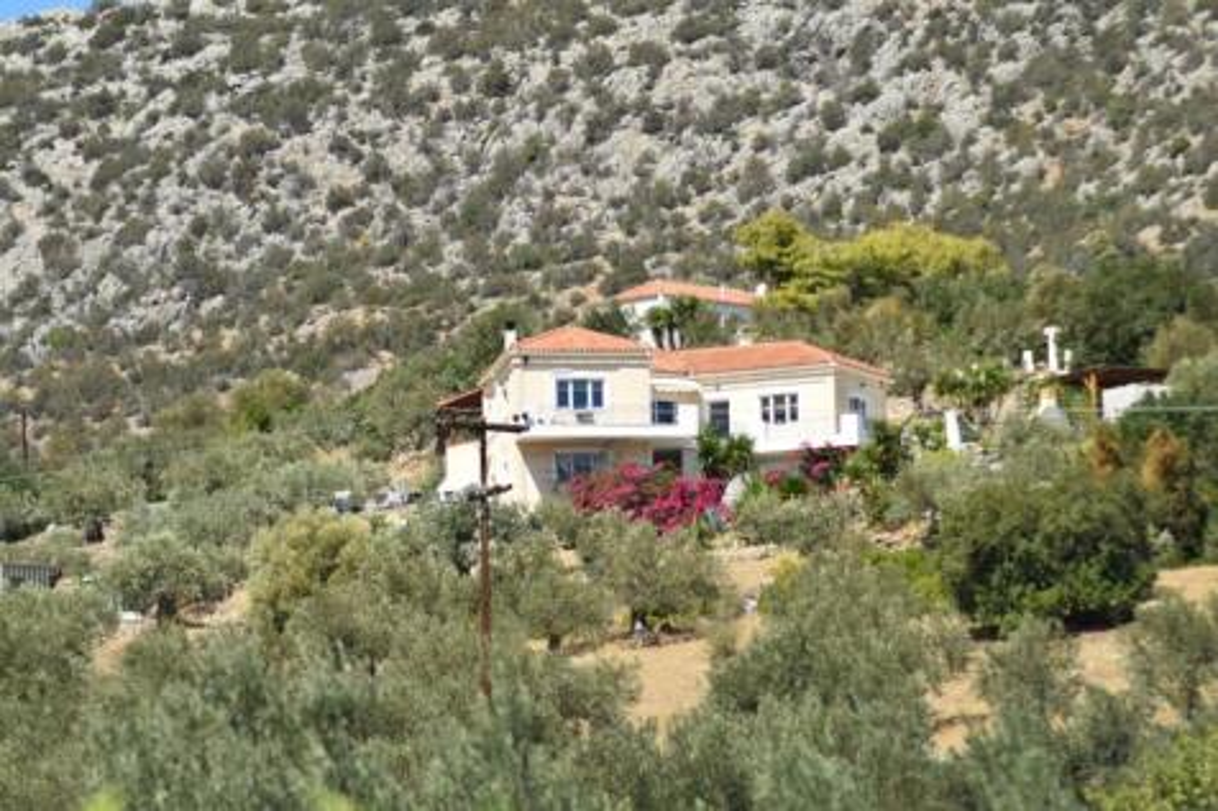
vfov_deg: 6.8
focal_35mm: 202
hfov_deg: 10.2
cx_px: 609
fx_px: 6849
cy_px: 406
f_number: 7.1
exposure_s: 1/800
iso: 200
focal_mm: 135
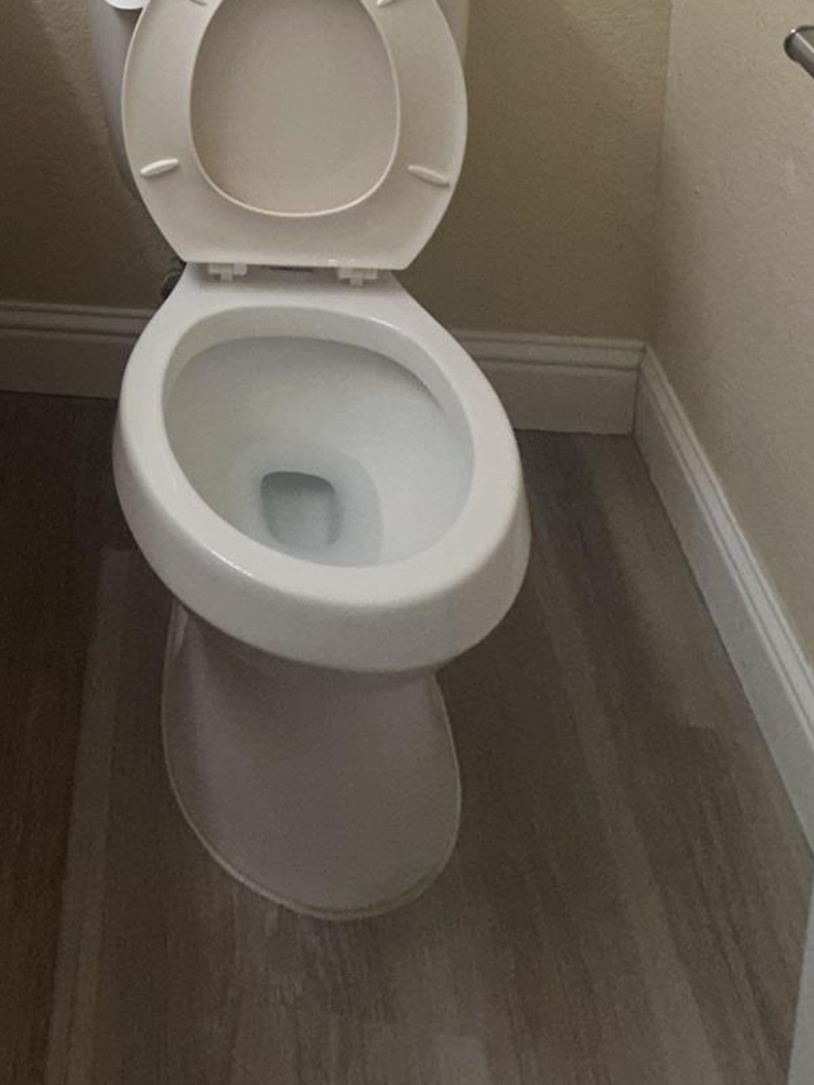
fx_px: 1253
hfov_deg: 32.7
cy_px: -267
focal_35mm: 40
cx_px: -20
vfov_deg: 35.1
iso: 50
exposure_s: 1/120
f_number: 2.2
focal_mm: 2.22
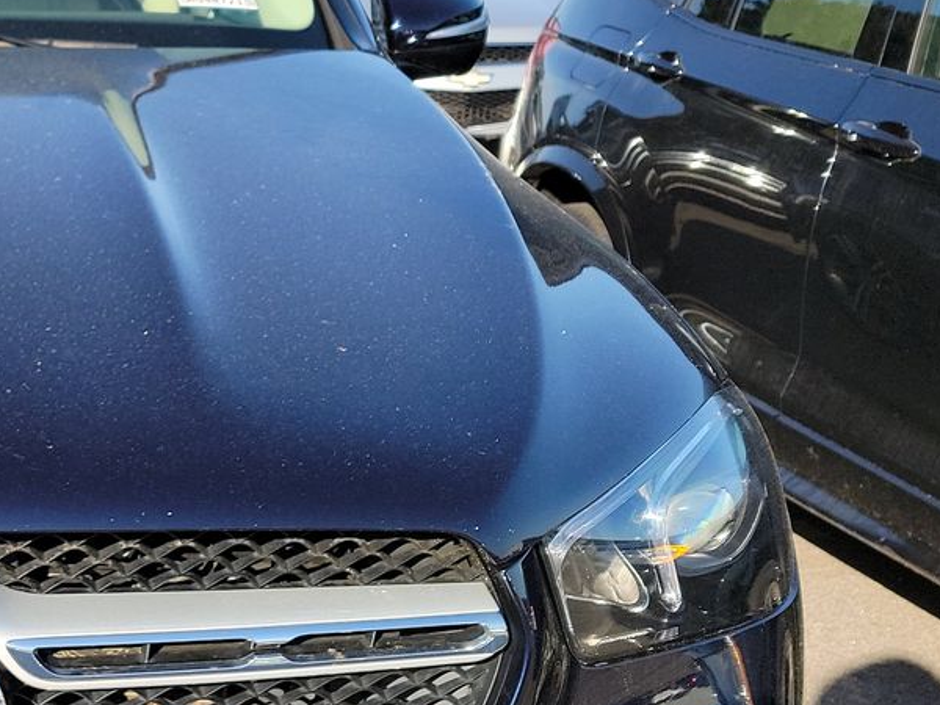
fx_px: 1738
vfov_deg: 22.8
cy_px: 506
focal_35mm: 64
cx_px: -207
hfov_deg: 26.6
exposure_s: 1/410
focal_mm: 6.7
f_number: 1.8
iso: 50
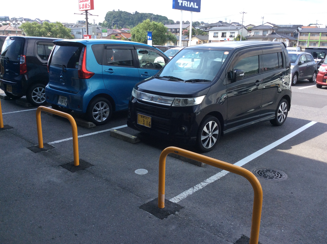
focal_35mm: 32
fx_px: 302
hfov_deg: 56.9
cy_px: 122
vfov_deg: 44.1
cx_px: 164
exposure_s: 1/497
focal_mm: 3.3
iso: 32
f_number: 2.4
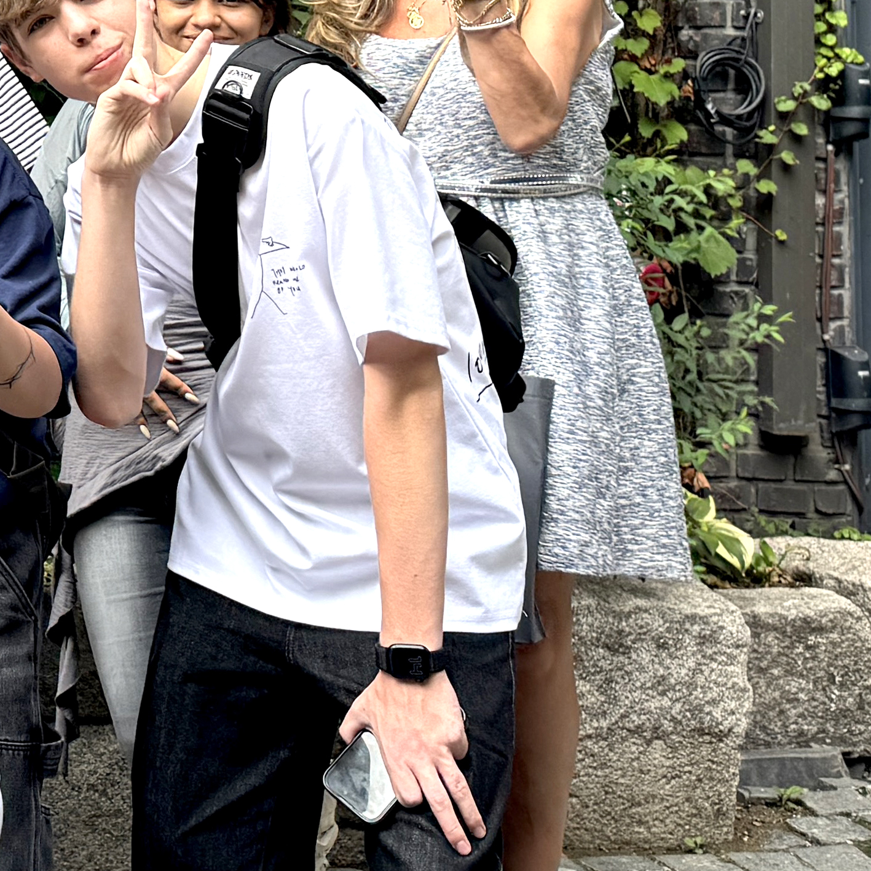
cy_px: -158
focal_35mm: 84
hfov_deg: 17.9
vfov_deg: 19.5
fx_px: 2391
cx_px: -528
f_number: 1.78
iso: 80
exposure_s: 1/572
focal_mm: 6.76
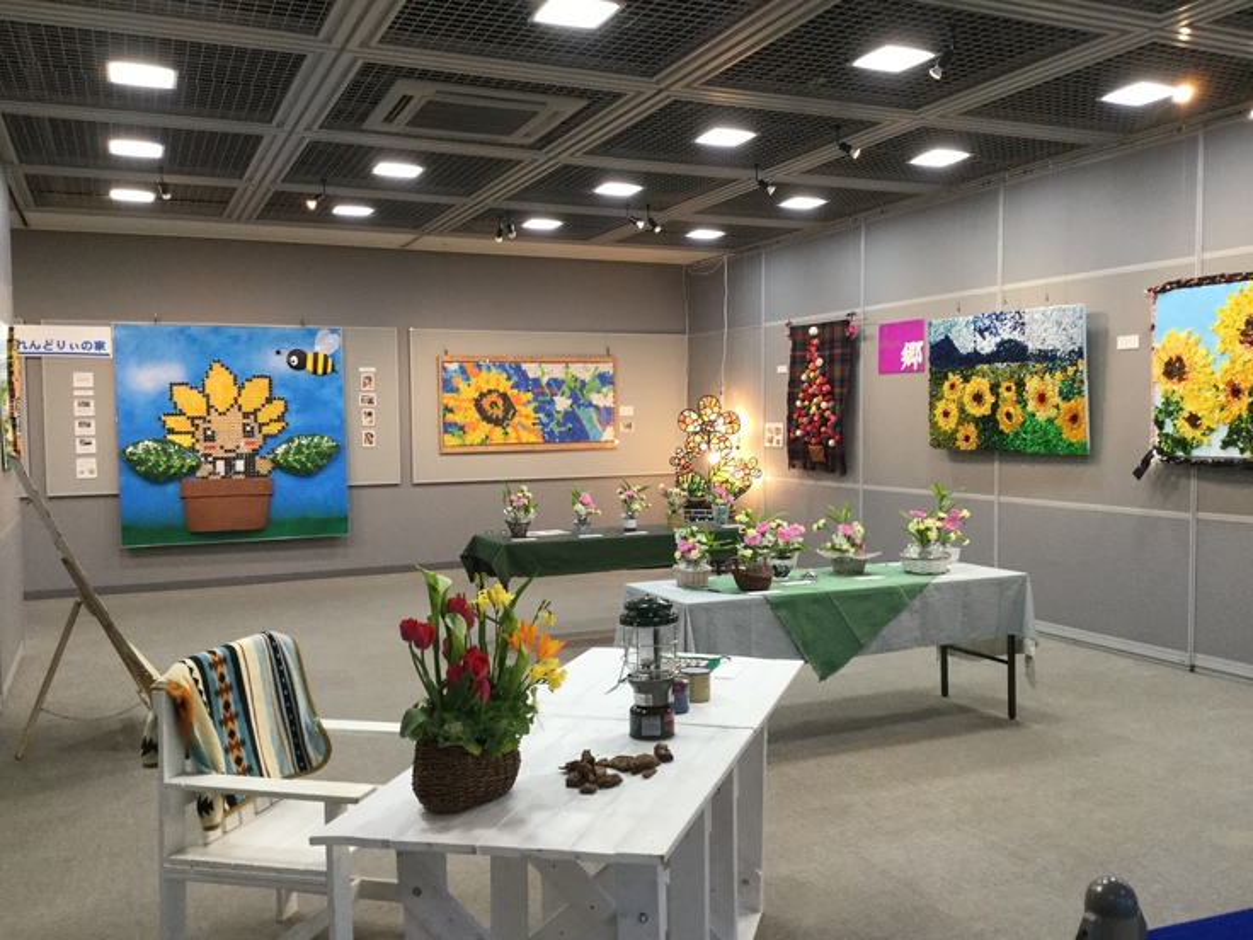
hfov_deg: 58.4
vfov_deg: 45.4
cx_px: 626
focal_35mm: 31
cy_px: 470
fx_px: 1122
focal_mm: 3.3
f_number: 2.4
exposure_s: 1/33
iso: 50
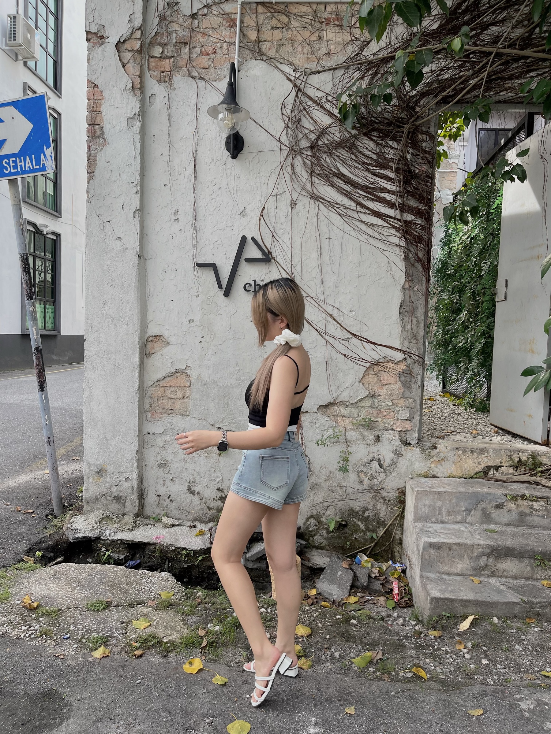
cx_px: 276
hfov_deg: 54.9
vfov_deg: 69.4
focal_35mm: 25
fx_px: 531
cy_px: 367
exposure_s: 1/638
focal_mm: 5.1
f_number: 1.6
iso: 32
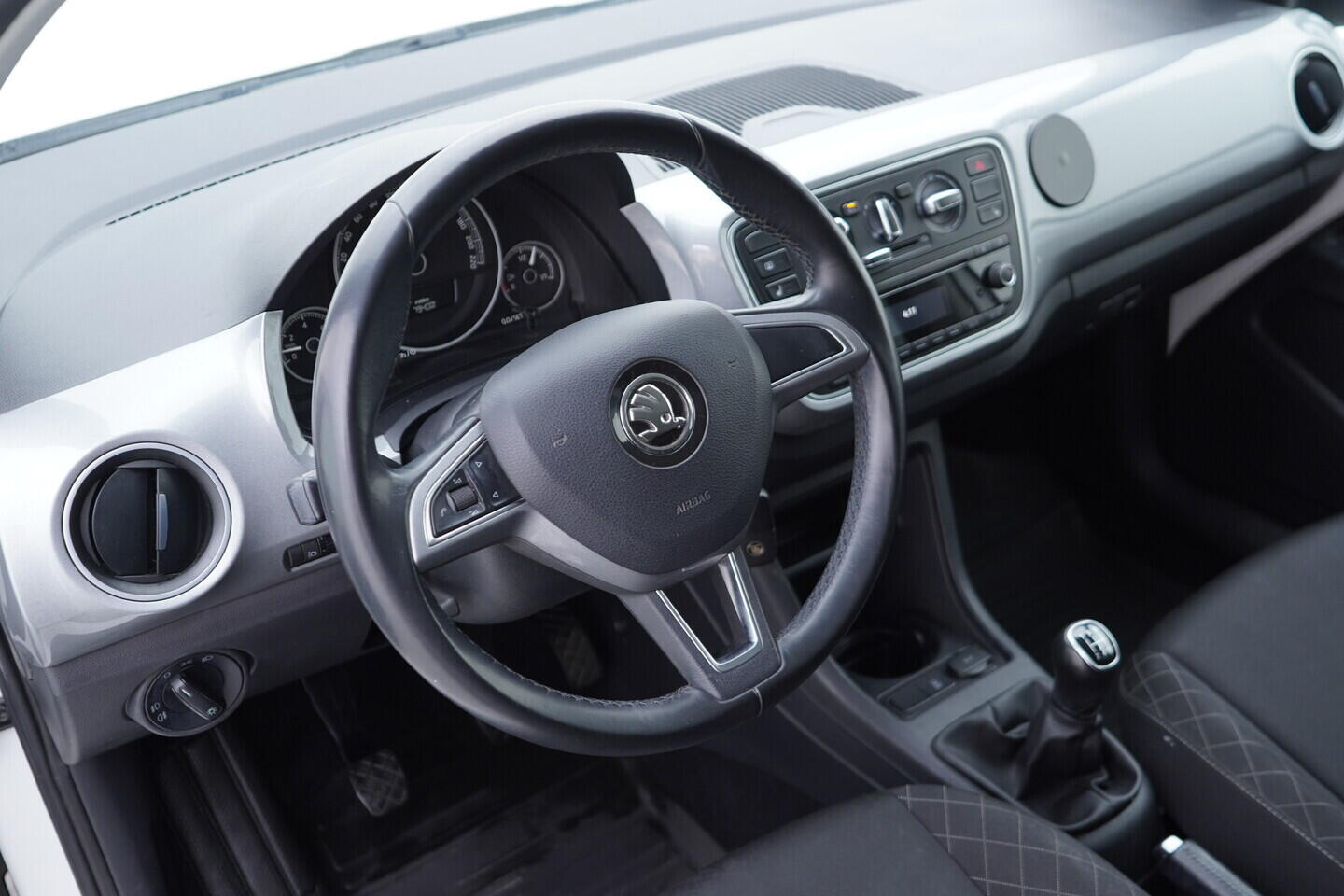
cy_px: 448
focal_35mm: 36
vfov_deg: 36.9
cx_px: 672
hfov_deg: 53.1
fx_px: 1344
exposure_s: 1/40
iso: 250
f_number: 2.8
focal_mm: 24
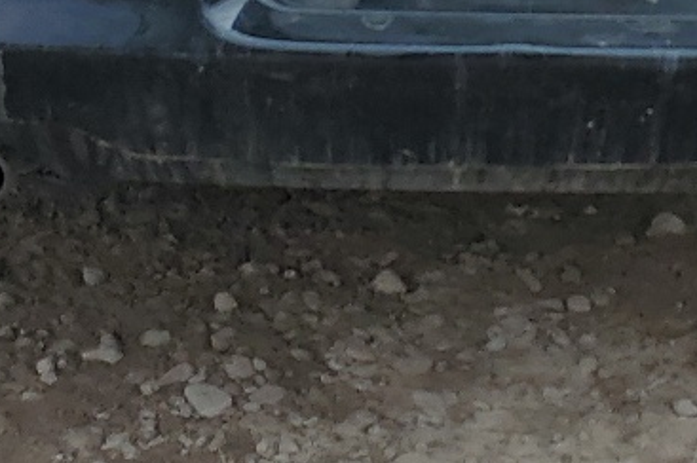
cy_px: -383
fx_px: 2283
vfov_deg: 10.8
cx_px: 492
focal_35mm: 118
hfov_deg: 17.3
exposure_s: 1/2500
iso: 50
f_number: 1.5
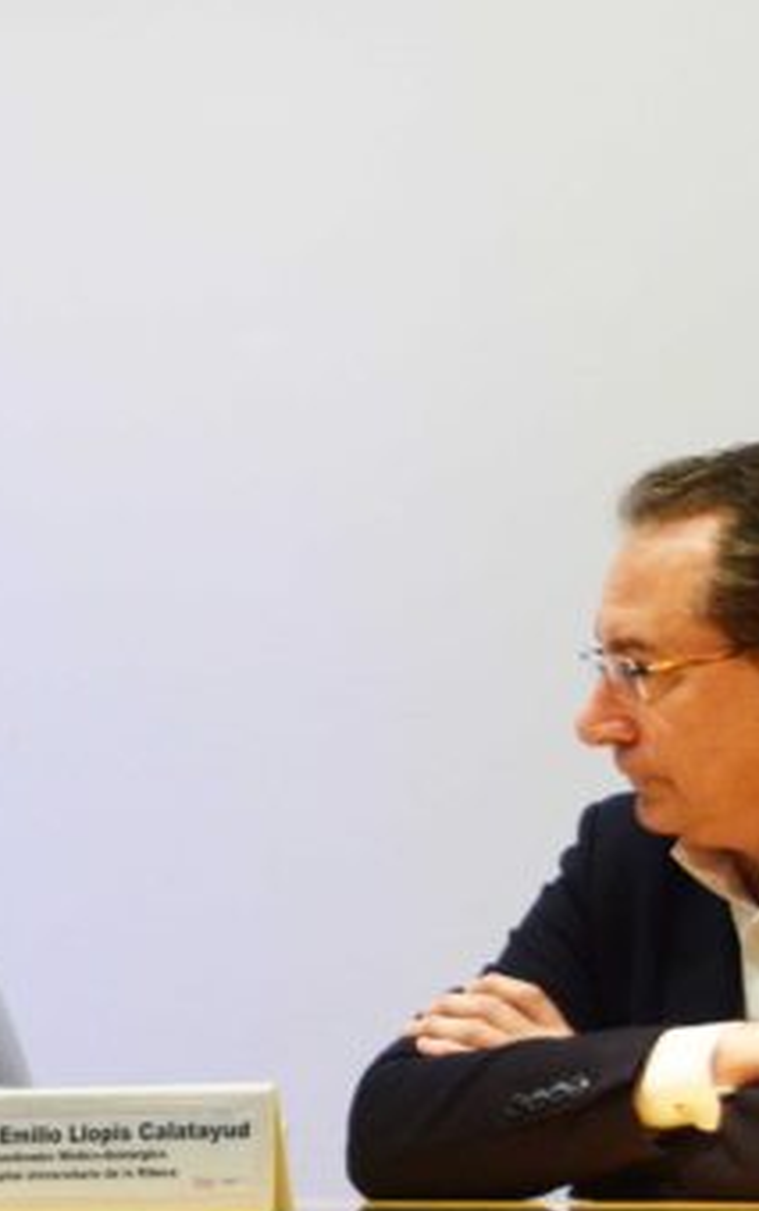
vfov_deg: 15.6
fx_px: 4412
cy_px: 515
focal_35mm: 134
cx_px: -538
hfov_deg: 9.4
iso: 400
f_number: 5
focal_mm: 29
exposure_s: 1/80
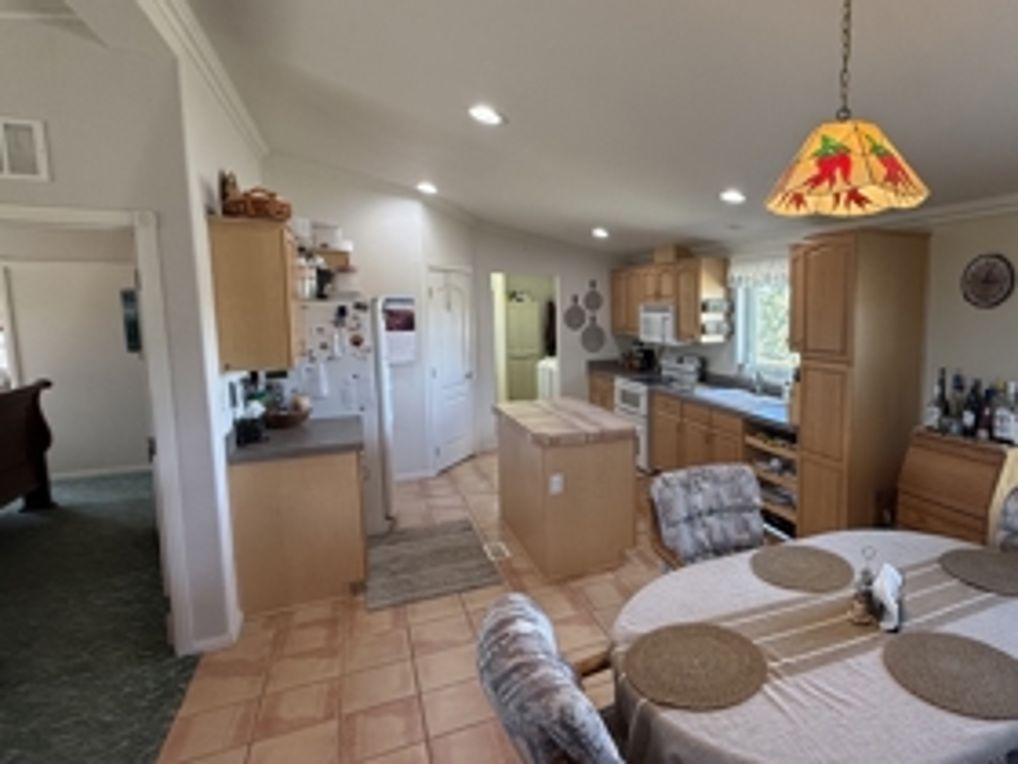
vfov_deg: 65.9
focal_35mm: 20
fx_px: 588
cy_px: 367
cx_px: 662
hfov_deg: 79.6
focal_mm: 2.22
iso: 250
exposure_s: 1/120
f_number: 2.2
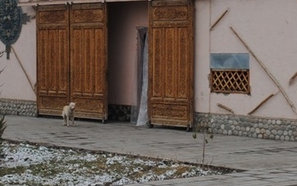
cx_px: 214
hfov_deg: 16.6
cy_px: 12
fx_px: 1014
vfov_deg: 10.4
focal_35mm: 125
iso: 100
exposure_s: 1/125
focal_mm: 35
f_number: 5.6
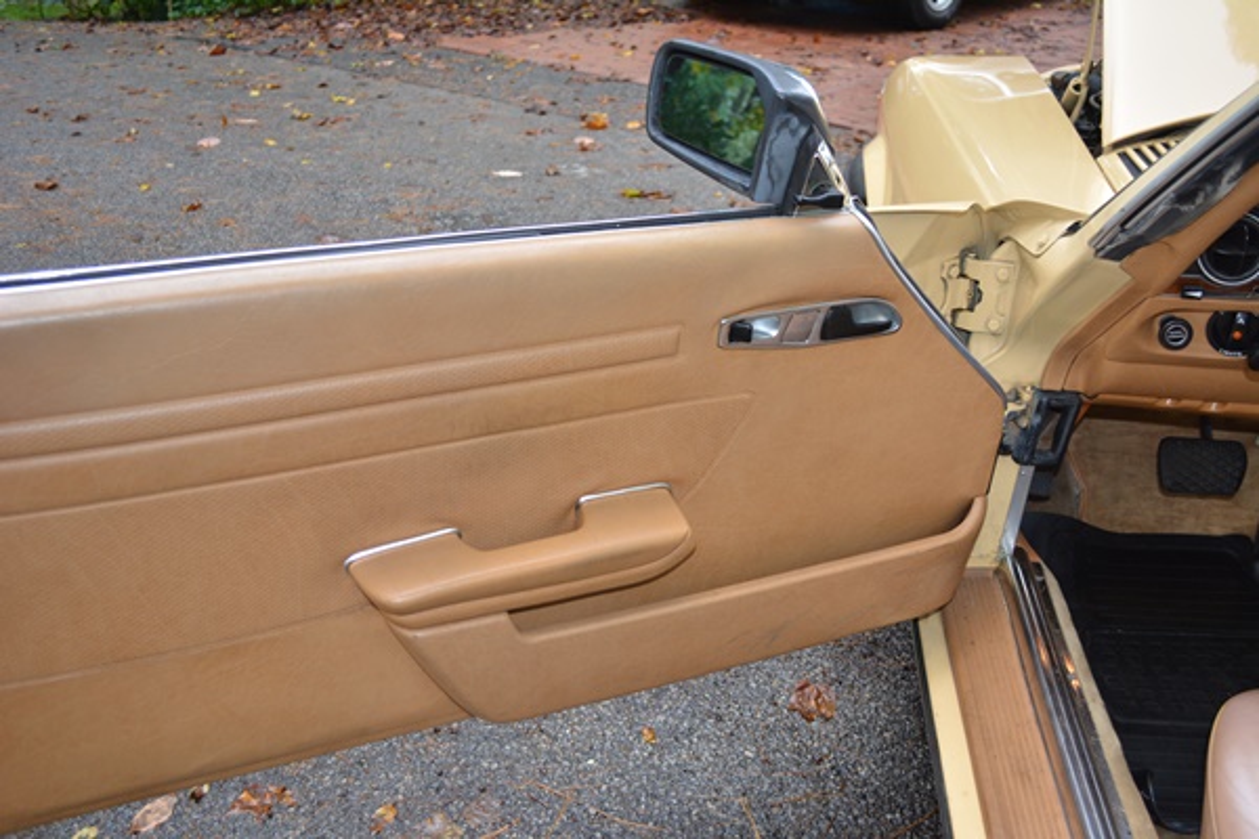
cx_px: 630
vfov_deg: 36.9
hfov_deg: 53.1
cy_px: 420
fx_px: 1259
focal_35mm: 36
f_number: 4
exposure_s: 1/125
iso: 320
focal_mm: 24
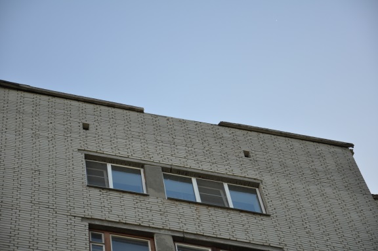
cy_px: 126
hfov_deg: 16.1
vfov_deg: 10.7
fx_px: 1338
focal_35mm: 128
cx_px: 189
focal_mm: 85
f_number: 5.6
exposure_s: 1/640
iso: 200
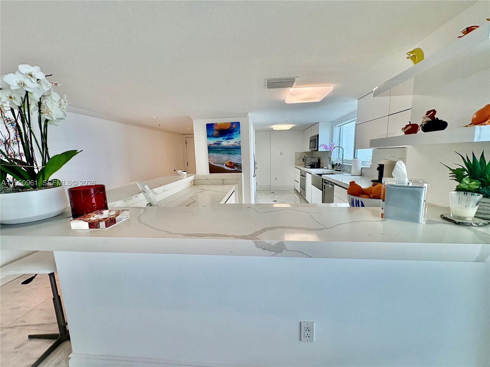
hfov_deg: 102.1
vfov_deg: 85.7
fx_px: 198
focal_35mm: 14
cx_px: 245
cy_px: 184
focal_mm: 2.22
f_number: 2.2
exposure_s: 1/120
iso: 80
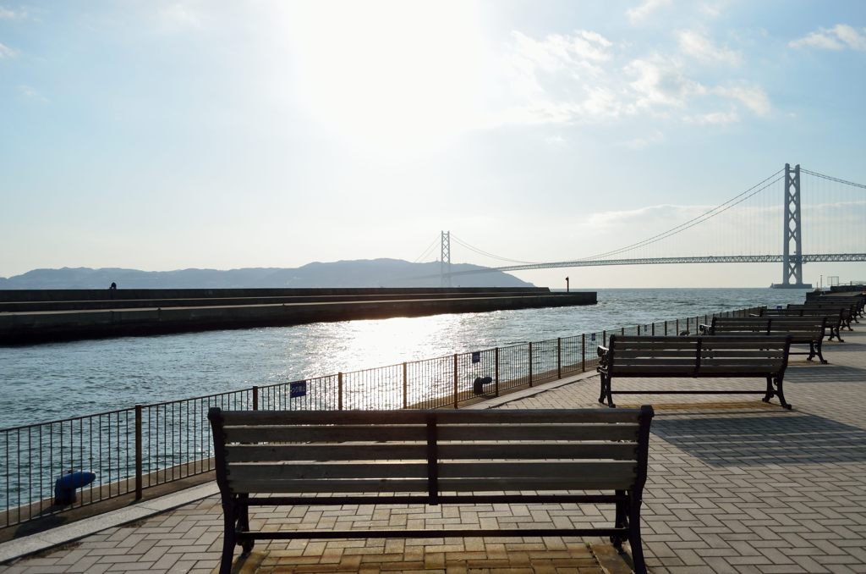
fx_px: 648
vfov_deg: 47.7
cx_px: 433
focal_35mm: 27
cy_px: 287
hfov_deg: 67.5
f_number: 5.6
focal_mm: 18
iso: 560
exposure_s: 1/8000
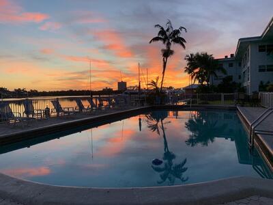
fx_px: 205
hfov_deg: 67.3
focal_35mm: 26
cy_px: 102
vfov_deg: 53.1
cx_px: 136
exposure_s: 1/60
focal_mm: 4.25
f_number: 1.8
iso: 100
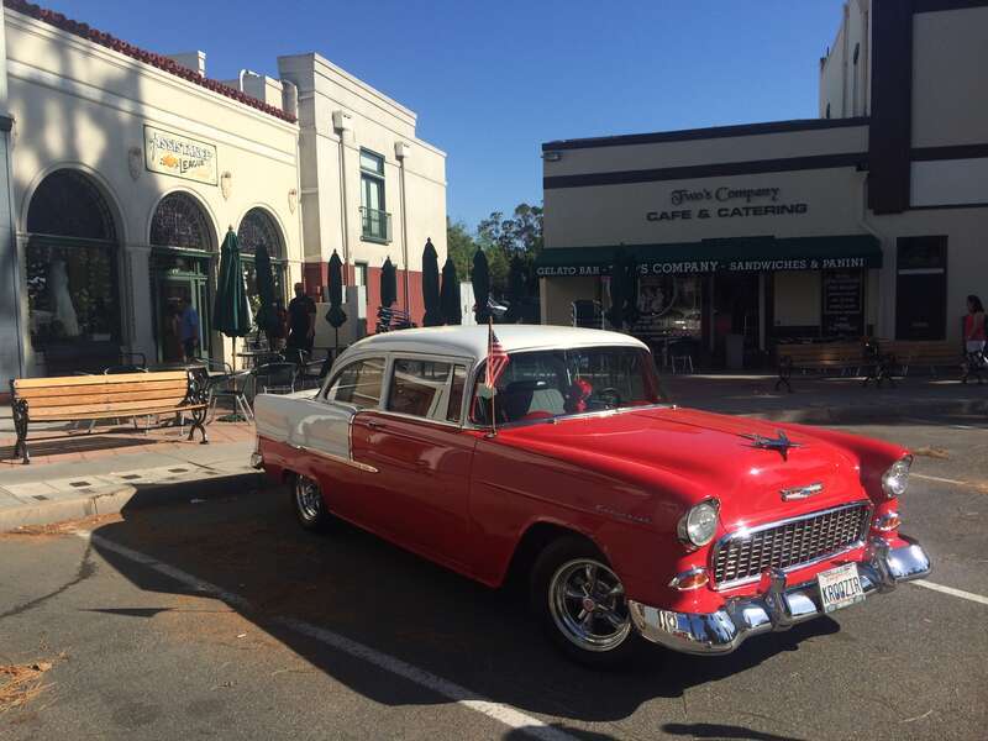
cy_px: 370
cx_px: 494
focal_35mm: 29
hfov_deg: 61.7
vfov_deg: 48.2
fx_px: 828
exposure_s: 1/2564
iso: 32
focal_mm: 4.15
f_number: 2.2
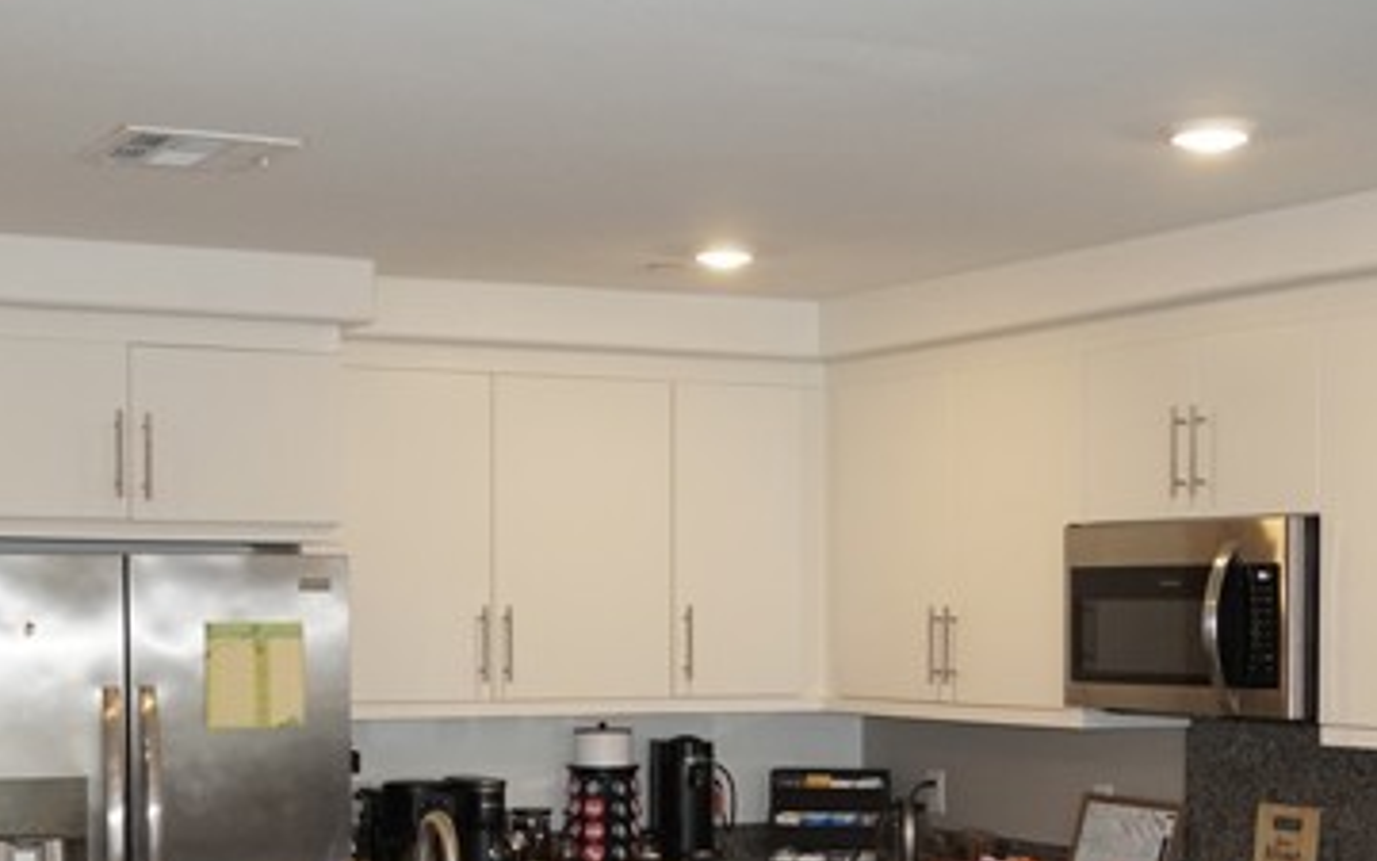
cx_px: 666
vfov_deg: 18.9
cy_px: 752
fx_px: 2548
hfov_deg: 30.2
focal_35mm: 68
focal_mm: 25
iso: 800
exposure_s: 1/160
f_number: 4.5
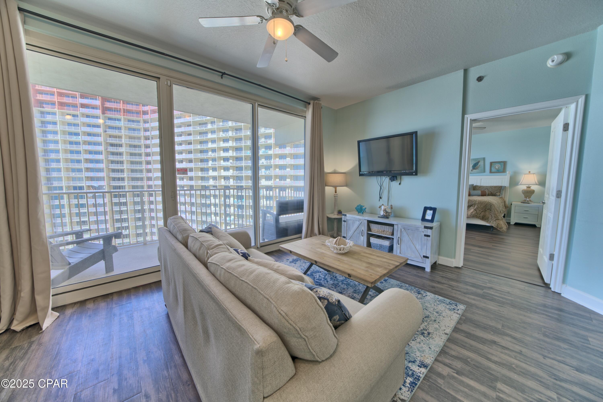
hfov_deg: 112.6
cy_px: 201
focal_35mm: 12
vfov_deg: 90.0
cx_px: 302
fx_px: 201
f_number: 8
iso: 500
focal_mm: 12
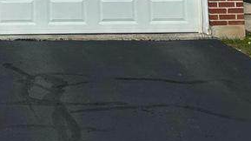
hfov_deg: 19.6
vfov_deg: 10.0
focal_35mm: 106
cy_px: -193
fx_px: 705
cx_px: 3
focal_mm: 5.7
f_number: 1.5
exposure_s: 1/2008
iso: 50
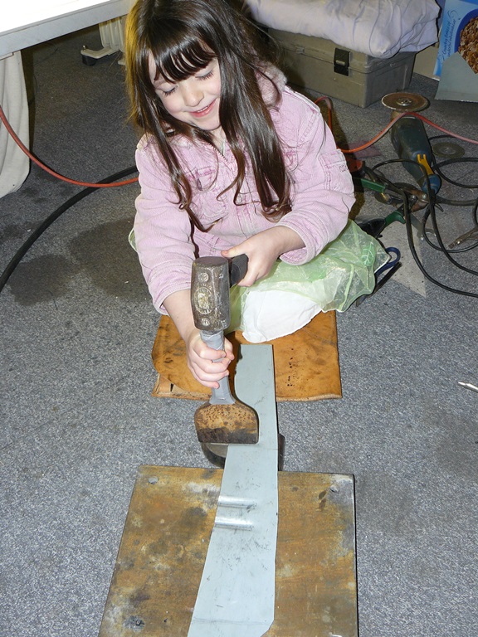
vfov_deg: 51.4
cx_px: 239
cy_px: 318
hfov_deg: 39.7
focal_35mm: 36
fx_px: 663
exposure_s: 1/30
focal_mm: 6
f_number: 2.8
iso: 100
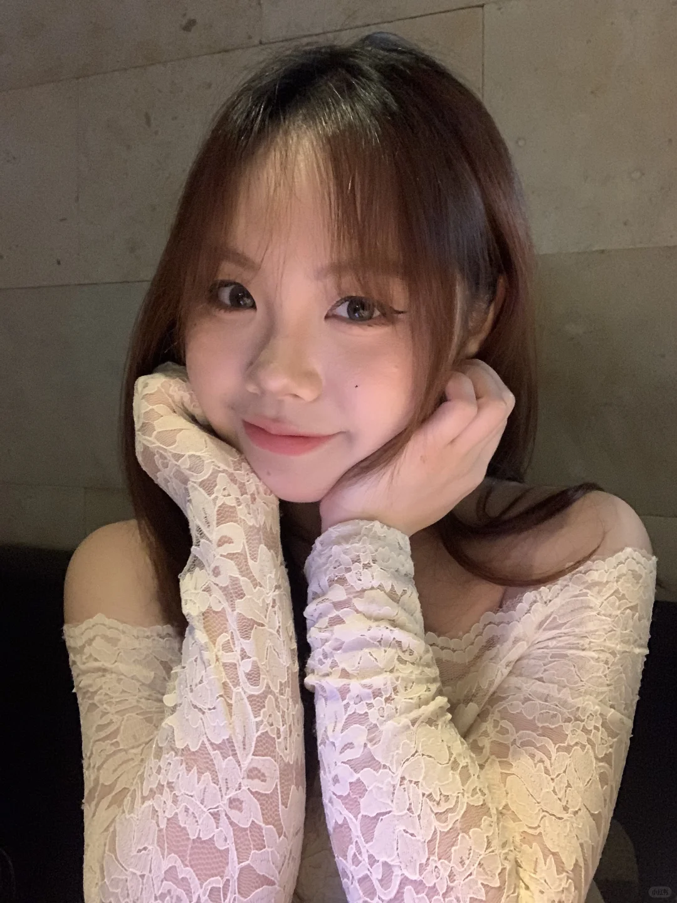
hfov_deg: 44.2
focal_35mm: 32
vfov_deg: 56.8
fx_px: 834
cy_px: 452
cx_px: 338
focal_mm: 2.87
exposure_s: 1/16
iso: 500
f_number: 2.2
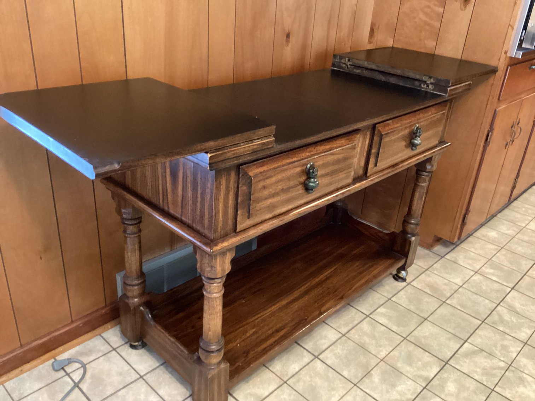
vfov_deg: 45.4
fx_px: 479
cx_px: 268
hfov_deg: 58.3
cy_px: 200
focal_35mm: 31
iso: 640
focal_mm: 3.3
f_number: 2.4
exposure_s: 1/24
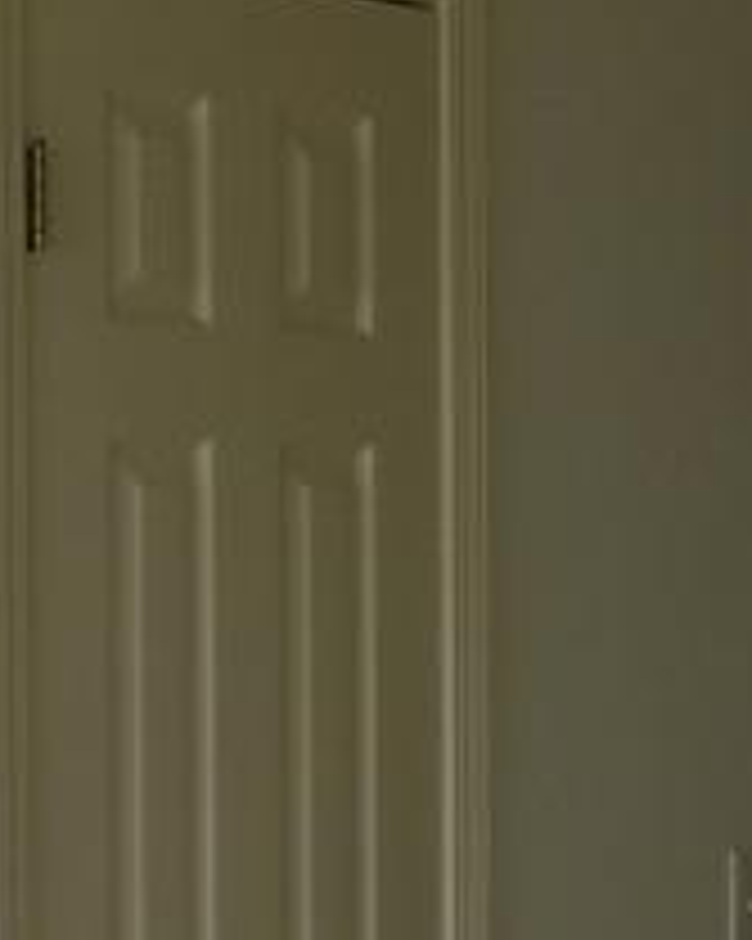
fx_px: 3731
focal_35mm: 134
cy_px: 846
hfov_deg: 10.8
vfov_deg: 14.2
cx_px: -585
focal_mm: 5
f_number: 3.3
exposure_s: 1/60
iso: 80
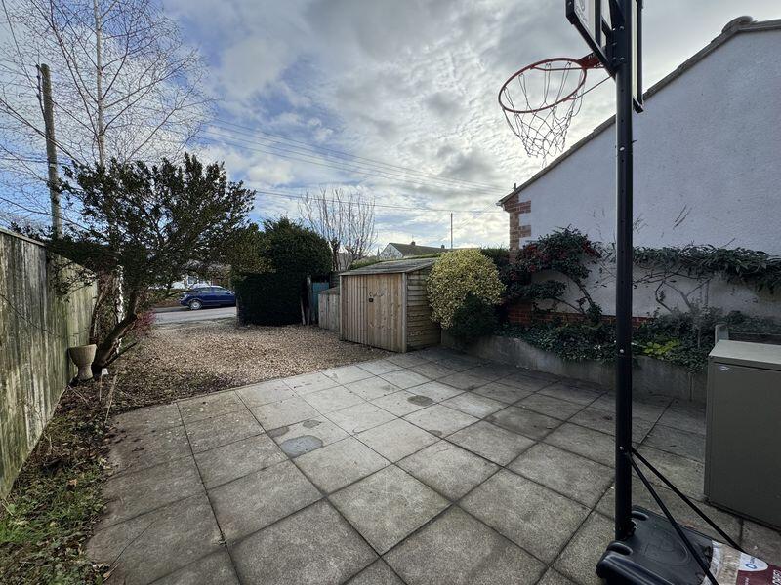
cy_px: 292
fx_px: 316
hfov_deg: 102.1
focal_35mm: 14
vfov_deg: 85.7
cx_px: 390
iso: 50
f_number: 2.2
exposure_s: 1/741
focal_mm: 2.22
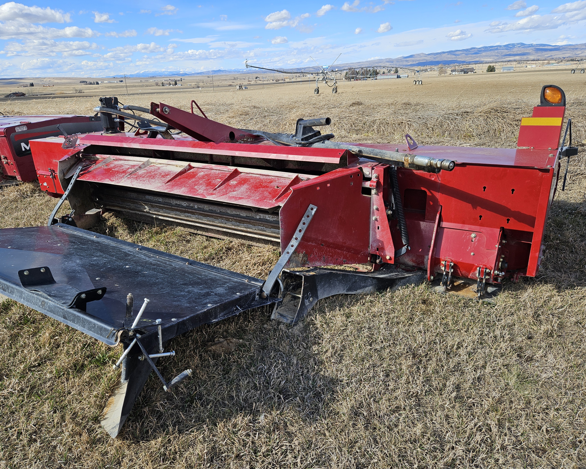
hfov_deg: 70.3
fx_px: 416
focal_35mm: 24
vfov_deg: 58.8
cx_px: 286
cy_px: 234
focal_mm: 5.4
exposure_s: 1/1208
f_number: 1.8
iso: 25
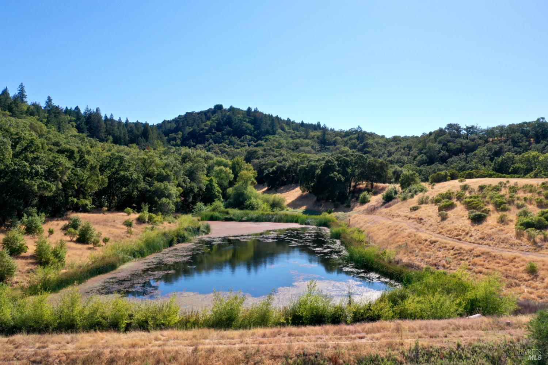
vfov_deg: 46.4
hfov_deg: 65.5
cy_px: 182
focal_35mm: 28
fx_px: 426
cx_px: 274
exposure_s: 1/500
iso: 100
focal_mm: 10.26
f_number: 5.6
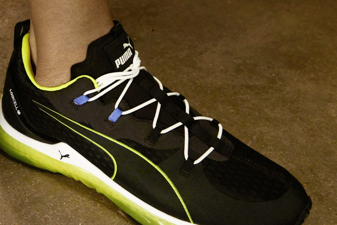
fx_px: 674
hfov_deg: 27.3
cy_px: 15
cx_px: 48
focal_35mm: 72
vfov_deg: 18.6
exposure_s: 1/640
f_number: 5.6
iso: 1600
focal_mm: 32
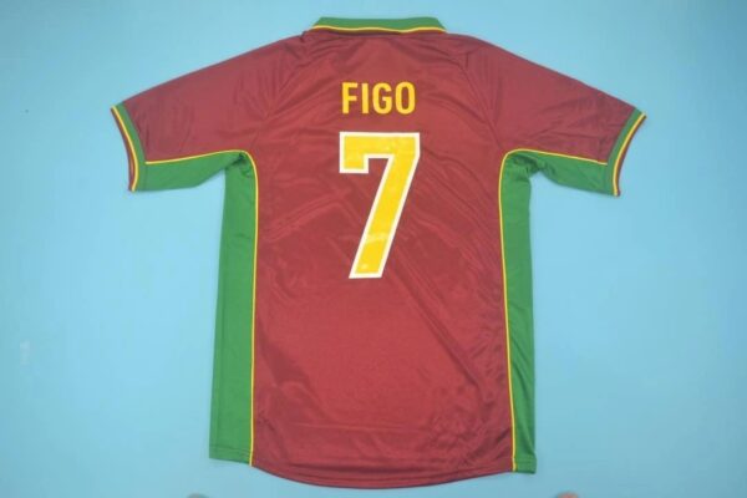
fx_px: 622
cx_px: 374
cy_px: 249
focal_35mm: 30
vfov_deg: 43.6
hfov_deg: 61.9
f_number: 3.8
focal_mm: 20
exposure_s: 1/100
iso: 200
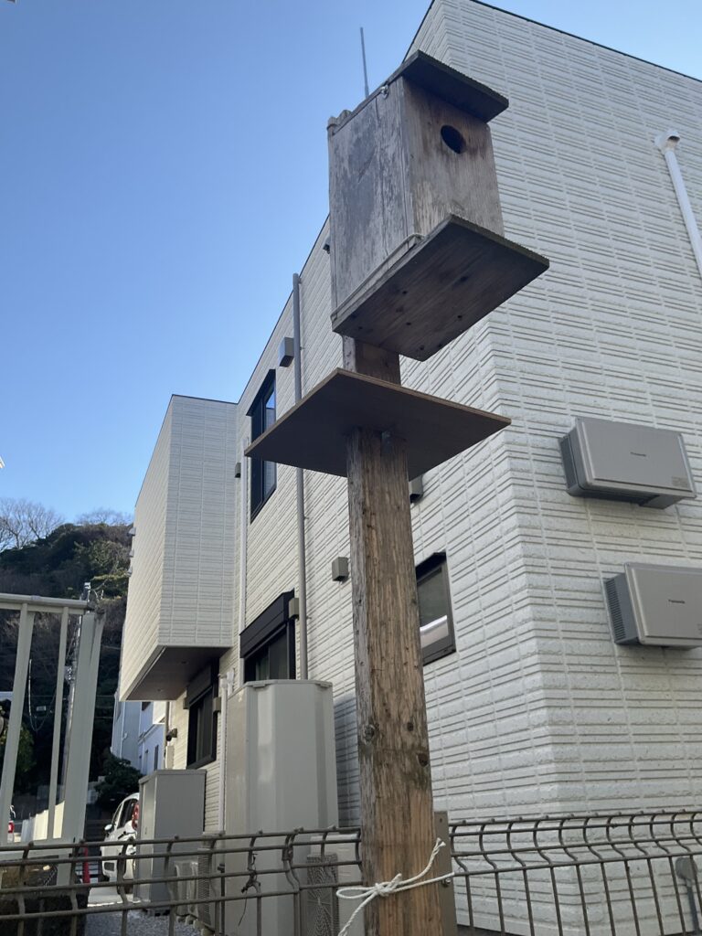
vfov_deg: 61.7
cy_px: 468
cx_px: 351
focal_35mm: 29
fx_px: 784
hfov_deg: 48.2
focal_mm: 3
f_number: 1.8
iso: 25
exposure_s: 1/997
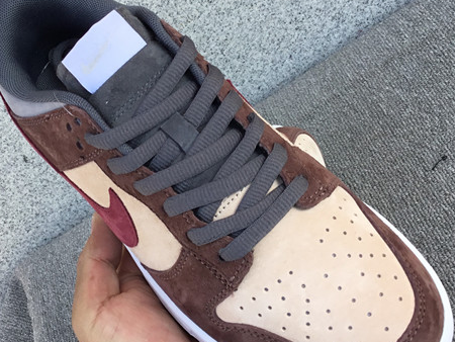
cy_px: 140
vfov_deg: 23.6
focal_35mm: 62
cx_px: 203
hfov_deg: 31.2
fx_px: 815
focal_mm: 3.3
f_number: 2.4
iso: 25
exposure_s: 1/238
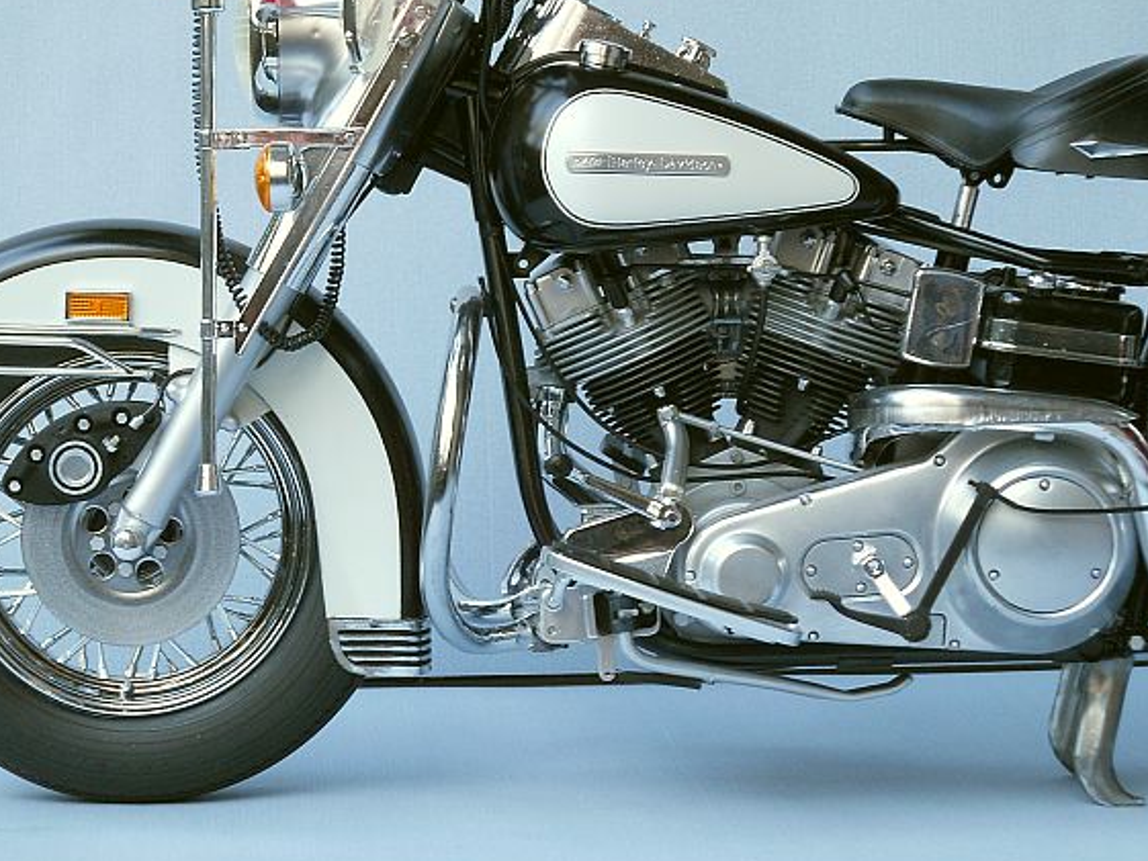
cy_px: 362
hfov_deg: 14.5
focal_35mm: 136
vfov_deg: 10.9
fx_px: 4511
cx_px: 495
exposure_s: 1/30
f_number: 5.3
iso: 160
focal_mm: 17.48
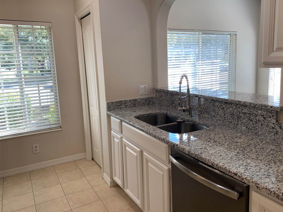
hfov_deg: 63.4
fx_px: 229
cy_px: 99
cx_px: 152
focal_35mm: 28
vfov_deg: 49.7
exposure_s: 1/120
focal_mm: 4.25
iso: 40
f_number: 1.8
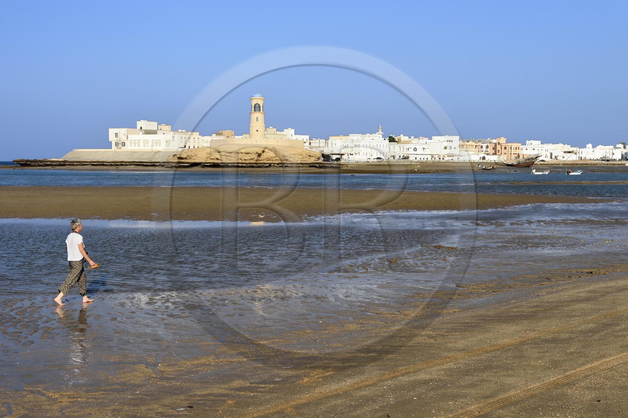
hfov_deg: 42.8
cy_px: 209
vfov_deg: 29.2
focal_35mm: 46
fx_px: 802
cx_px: 314
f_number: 11
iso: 200
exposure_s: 1/320
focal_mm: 46
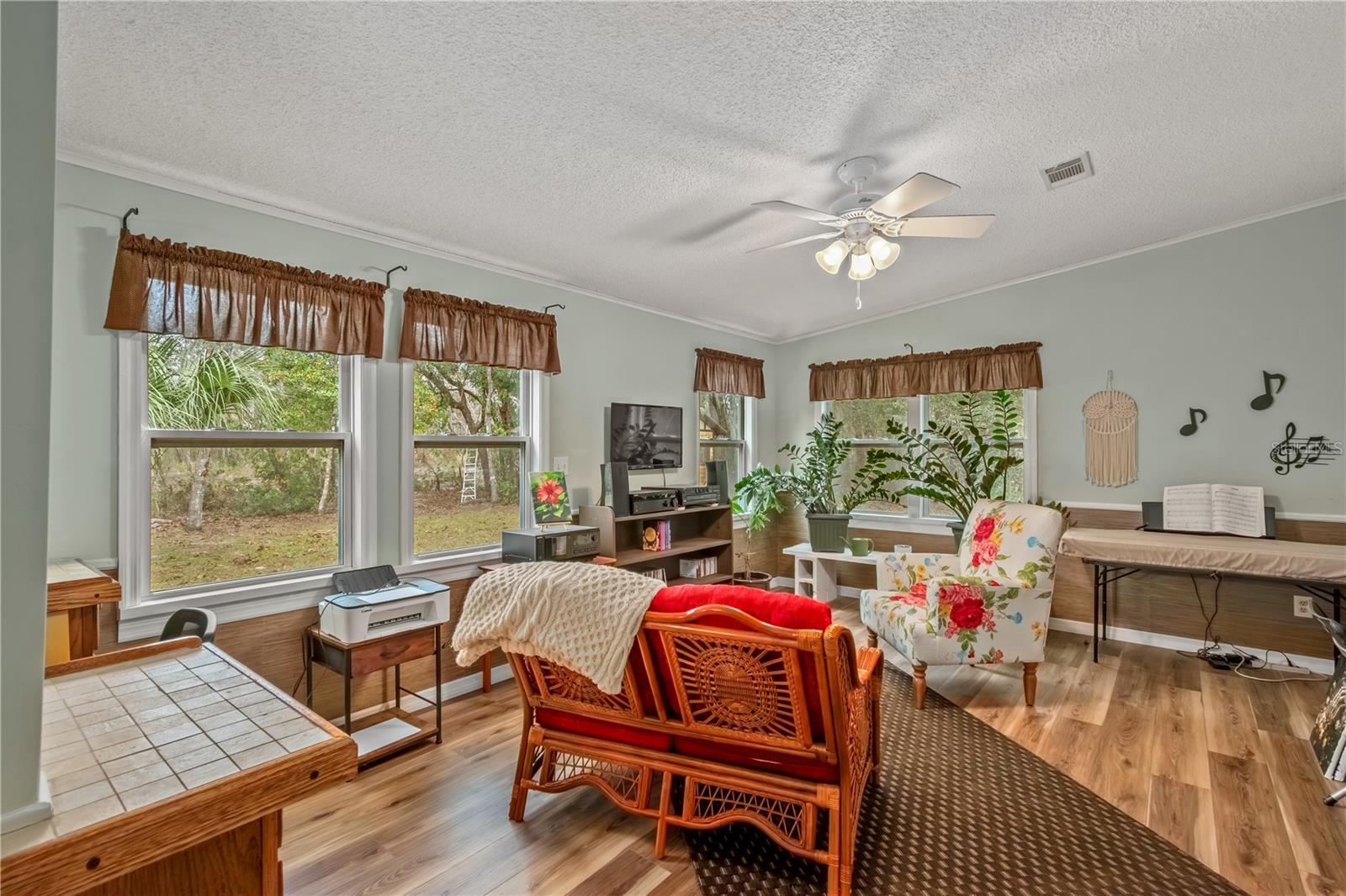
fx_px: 561
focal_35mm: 15
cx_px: 673
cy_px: 448
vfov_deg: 77.3
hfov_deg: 100.4
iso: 250
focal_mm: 10
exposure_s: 1/1.25
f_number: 9
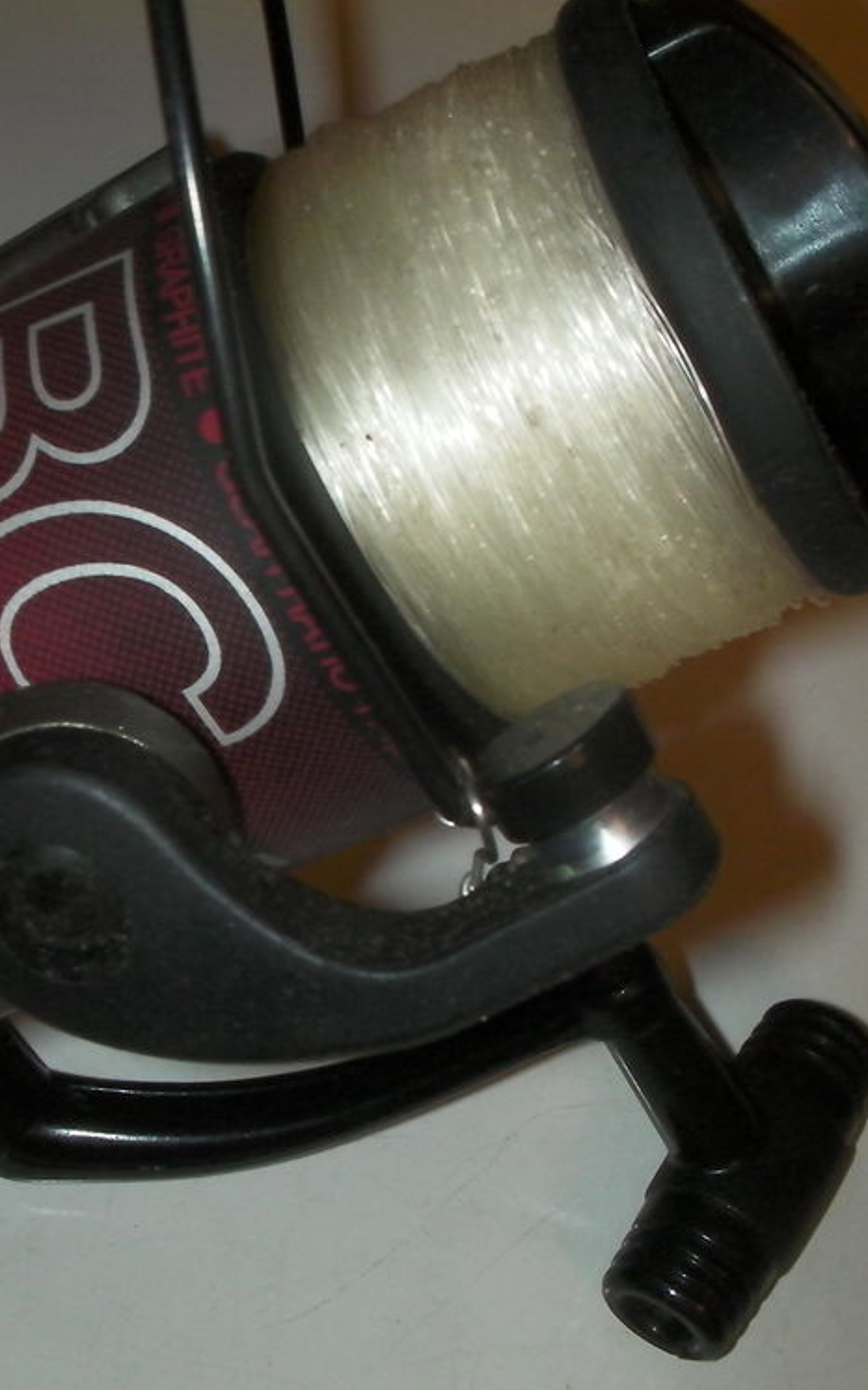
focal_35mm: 54
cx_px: 142
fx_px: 2045
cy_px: 697
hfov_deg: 23.5
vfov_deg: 37.5
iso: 200
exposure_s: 1/30
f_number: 5.6
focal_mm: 6.3
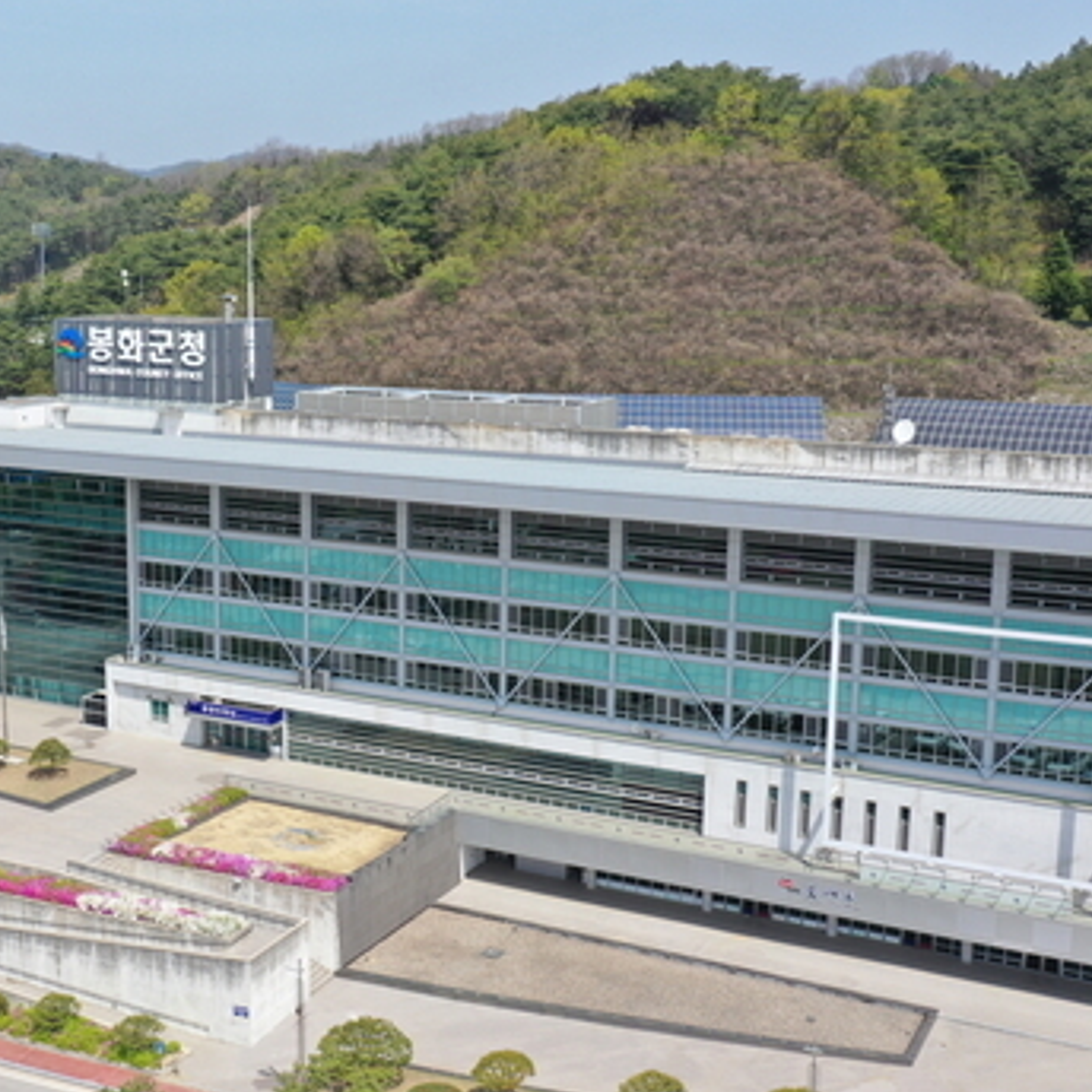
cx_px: 324
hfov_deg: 35.5
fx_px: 1677
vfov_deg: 36.1
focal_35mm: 47
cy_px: 560
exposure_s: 1/400
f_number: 5.6
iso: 100
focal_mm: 10.26
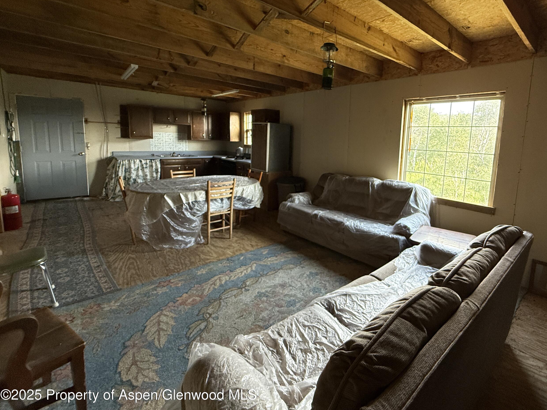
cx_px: 331
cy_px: 169
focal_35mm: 17
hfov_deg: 89.7
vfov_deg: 74.1
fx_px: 269
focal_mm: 2.22
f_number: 2.2
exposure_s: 1/99
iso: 250
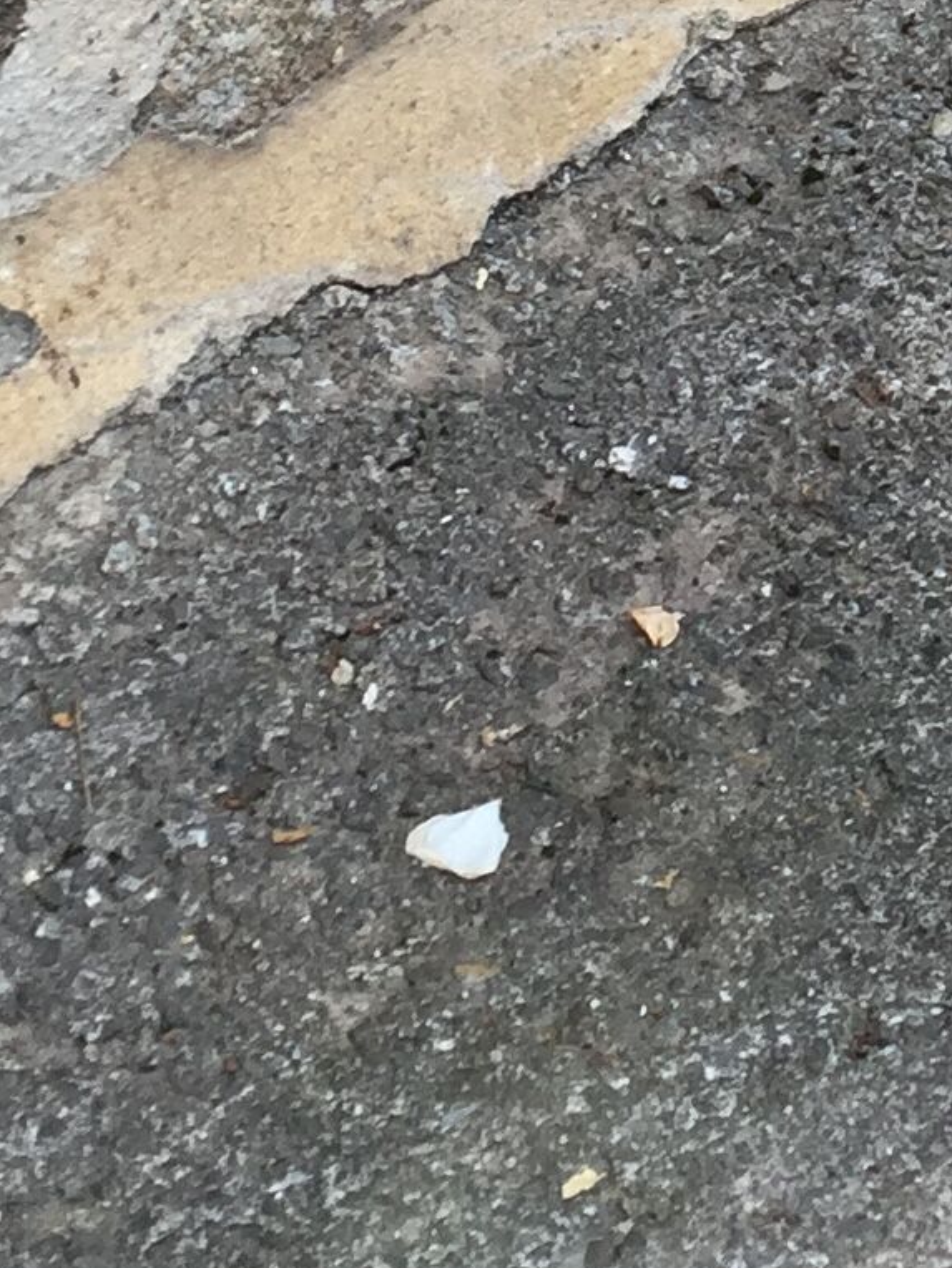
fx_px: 4543
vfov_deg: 15.2
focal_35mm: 124
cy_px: -329
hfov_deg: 11.6
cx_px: 1339
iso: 40
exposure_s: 1/100
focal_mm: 4.15
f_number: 2.2
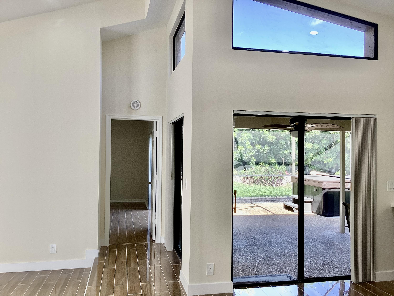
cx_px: 197
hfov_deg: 58.4
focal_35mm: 31
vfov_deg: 45.4
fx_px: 353
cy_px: 148
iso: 50
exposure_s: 1/120
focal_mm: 3.3
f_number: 2.4
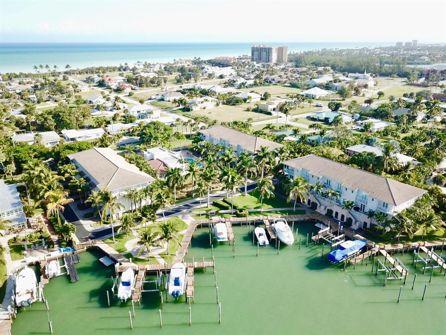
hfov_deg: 67.3
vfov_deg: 53.1
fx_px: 335
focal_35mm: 26
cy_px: 168
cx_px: 223
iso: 100
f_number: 2.2
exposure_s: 1/156
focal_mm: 4.73
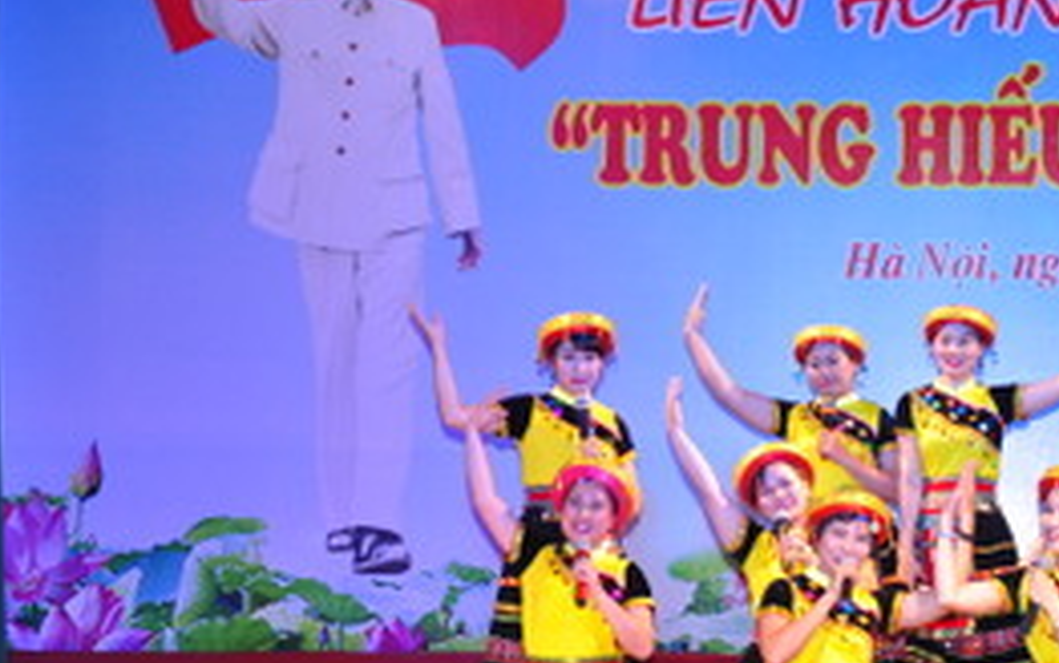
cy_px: 360
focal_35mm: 99
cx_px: 885
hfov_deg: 20.7
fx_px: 2858
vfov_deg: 13.2
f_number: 4.5
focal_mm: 34
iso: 500
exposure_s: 1/160
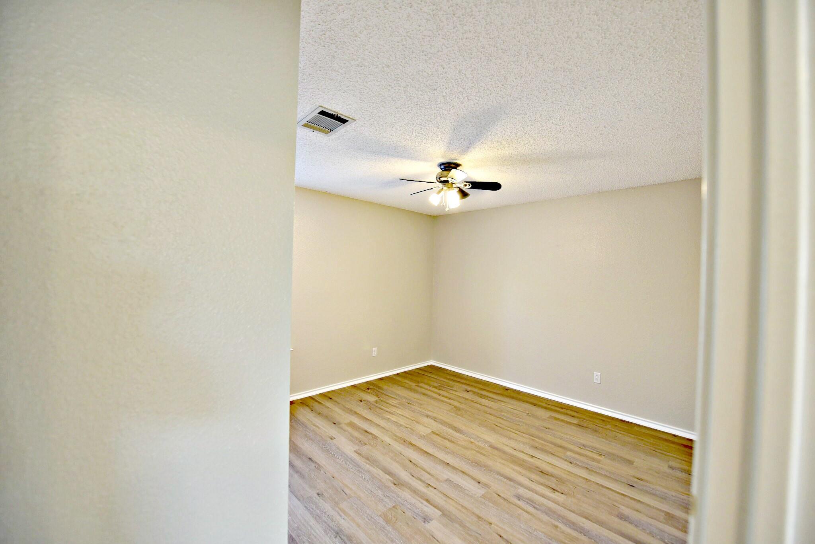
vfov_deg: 81.3
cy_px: 272
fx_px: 317
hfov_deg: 104.2
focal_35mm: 14
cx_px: 408
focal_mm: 14
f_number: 4
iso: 800
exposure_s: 1/60
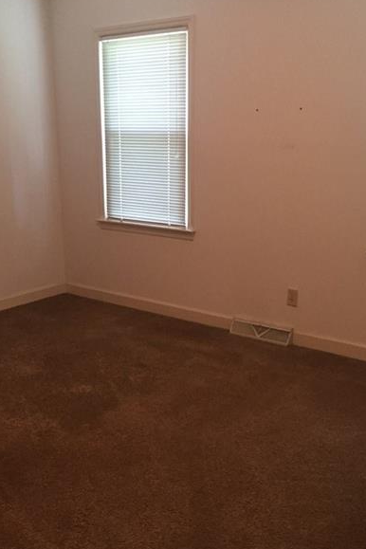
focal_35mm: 40
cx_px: 163
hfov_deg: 33.4
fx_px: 610
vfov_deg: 48.4
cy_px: 305
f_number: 2.2
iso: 250
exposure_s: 1/30
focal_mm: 4.15
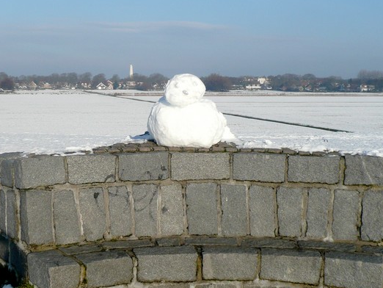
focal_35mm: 49
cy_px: 159
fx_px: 542
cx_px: 158
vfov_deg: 29.7
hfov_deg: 38.8
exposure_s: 1/250
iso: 100
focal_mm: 5.2
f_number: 8
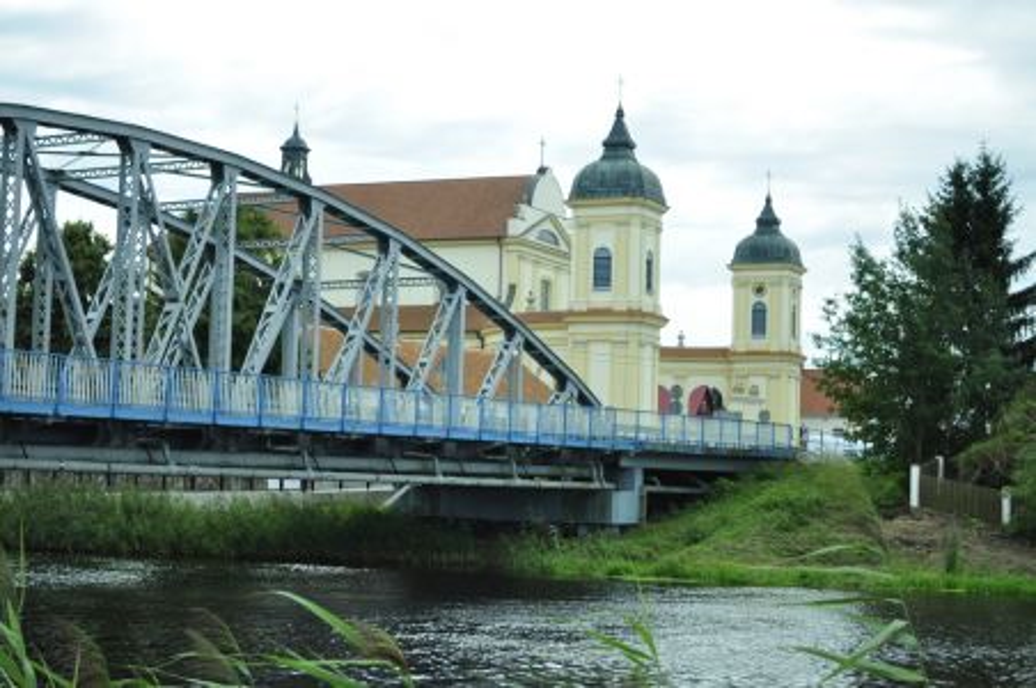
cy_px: 344
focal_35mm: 60
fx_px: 1724
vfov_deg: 22.6
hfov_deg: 33.4
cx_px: 518
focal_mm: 40
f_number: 5.3
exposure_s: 1/640
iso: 200
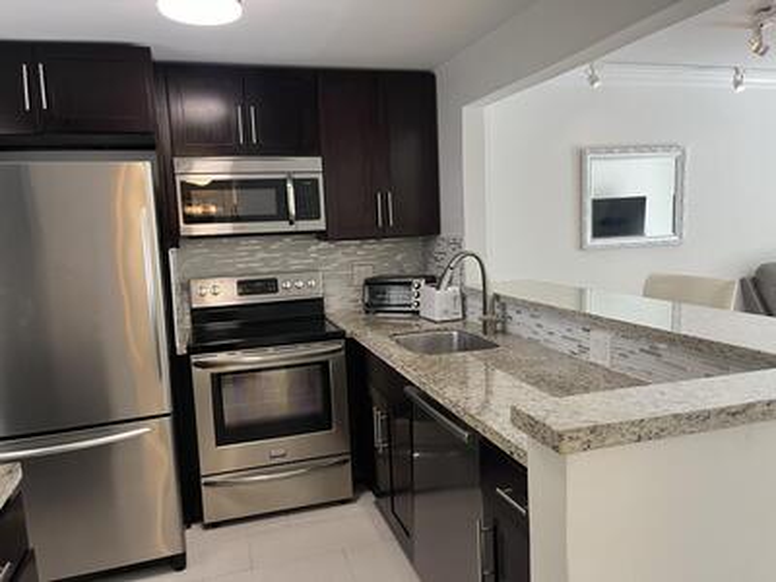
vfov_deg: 53.1
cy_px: 291
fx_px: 583
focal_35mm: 26
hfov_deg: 67.3
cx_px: 388
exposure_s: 1/60
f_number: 1.6
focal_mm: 5.1
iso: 100
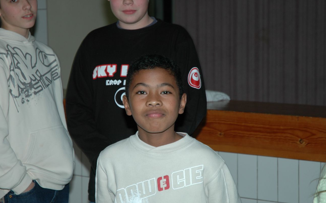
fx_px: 1110
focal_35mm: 125
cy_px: 103
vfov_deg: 10.5
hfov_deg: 16.7
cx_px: 157
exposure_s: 1/60
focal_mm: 70
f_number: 4.5
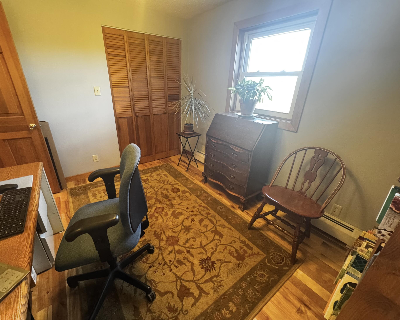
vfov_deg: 84.0
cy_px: 158
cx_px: 189
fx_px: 178
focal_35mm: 15
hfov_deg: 96.7
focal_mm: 2.22
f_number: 2.2
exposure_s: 1/60
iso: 800
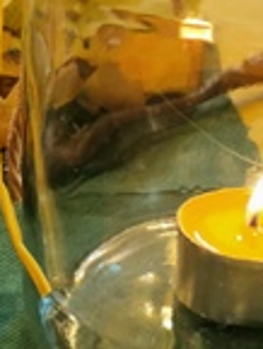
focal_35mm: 128
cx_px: 239
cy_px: -226
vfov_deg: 14.1
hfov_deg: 11.5
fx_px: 1295
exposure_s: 1/50
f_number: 1.8
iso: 125
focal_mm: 5.58
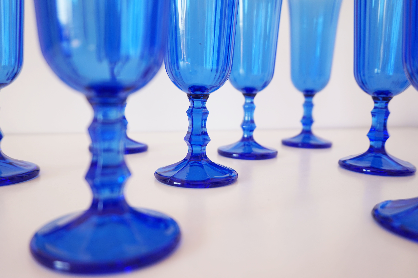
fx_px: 348
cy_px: 139
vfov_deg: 43.6
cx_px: 209
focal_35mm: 30
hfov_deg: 62.0
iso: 100
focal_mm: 20
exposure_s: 1/60
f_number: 4
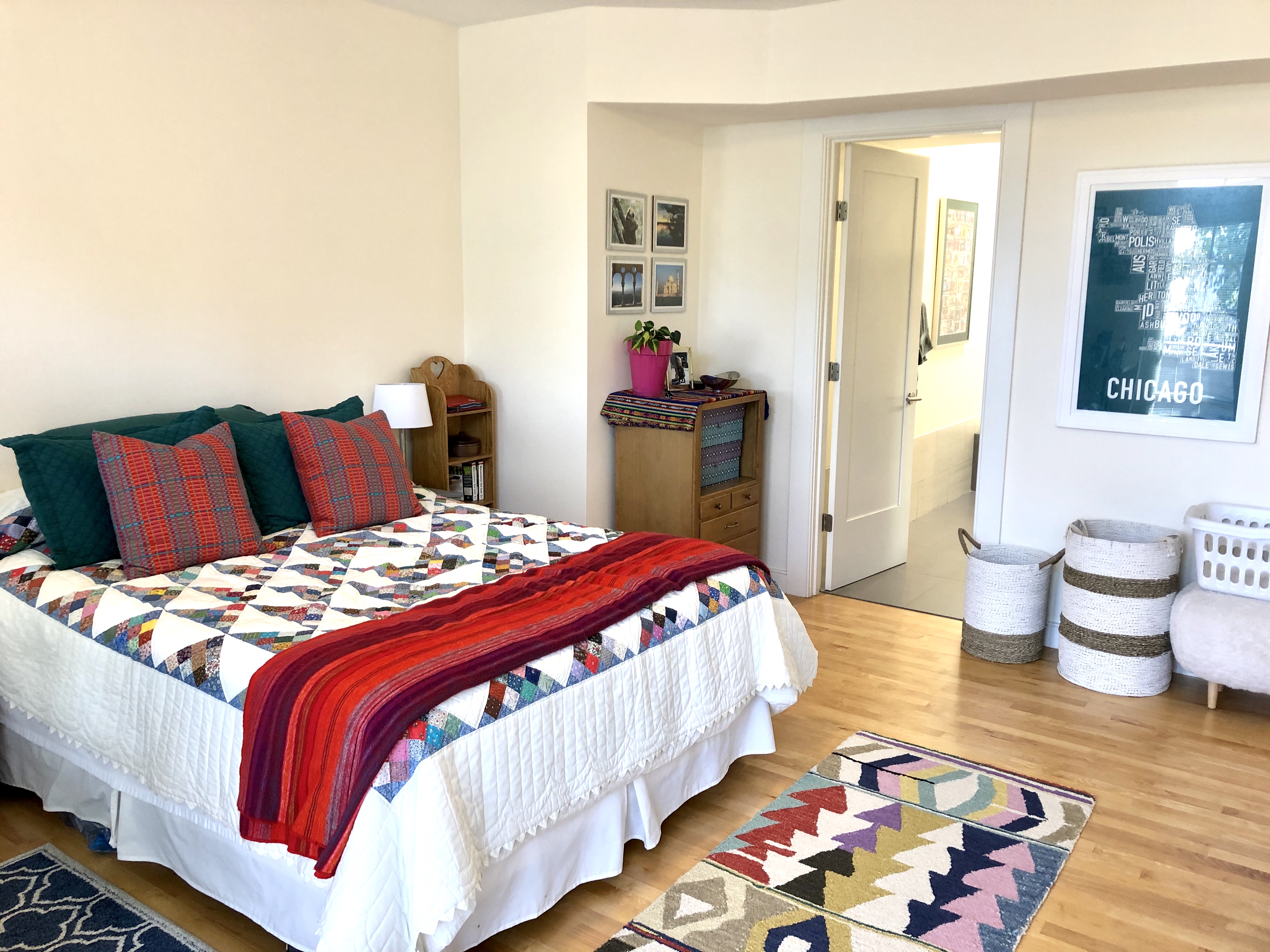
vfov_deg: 49.7
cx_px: 635
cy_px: 476
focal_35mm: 28
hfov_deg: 63.4
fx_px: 1027
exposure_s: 1/24
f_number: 1.8
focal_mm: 3.99
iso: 40
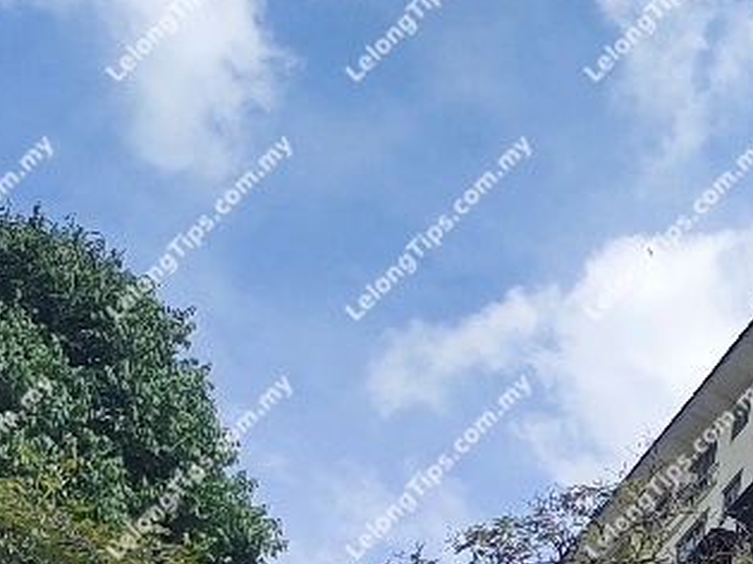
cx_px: 1090
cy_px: 986
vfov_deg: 13.5
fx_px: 2153
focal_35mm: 99
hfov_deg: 18.0
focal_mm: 5.42
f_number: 1.89
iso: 50
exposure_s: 1/1146
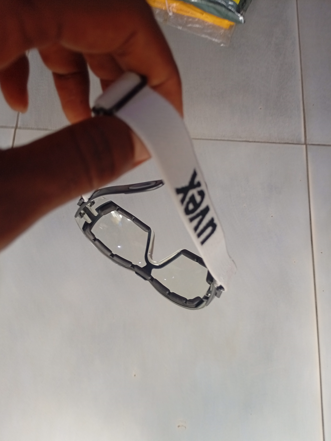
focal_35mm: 28
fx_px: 357
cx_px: 163
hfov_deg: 49.7
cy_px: 227
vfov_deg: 63.4
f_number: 1.8
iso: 66
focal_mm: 3.84
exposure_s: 1/50
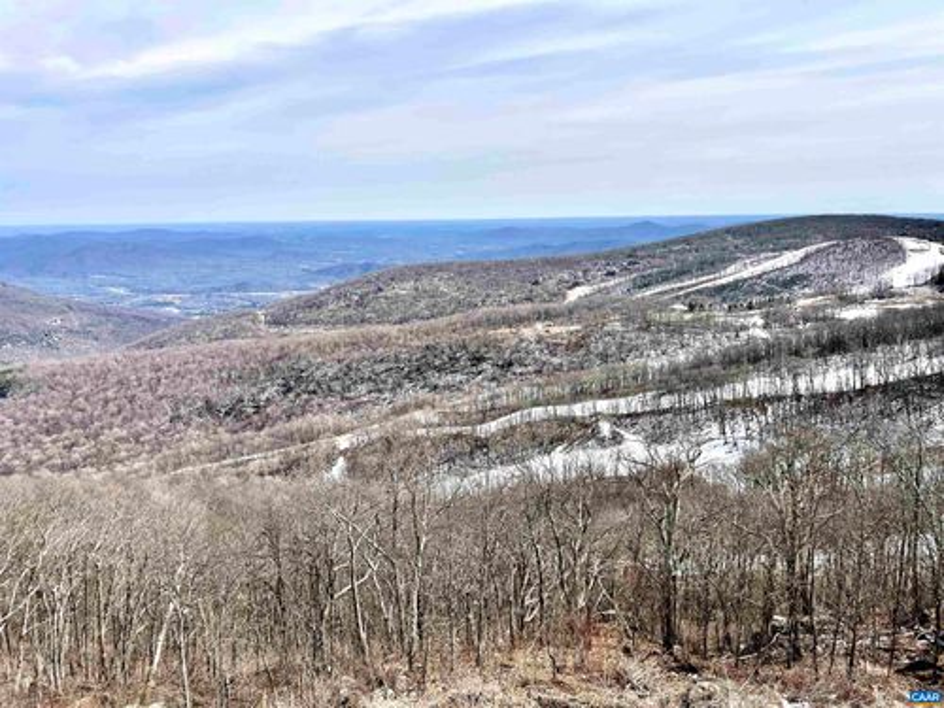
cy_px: 354
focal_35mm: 26
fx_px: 709
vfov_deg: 53.1
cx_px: 472
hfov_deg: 67.3
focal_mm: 5.7
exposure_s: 1/3968
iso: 50
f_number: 1.5
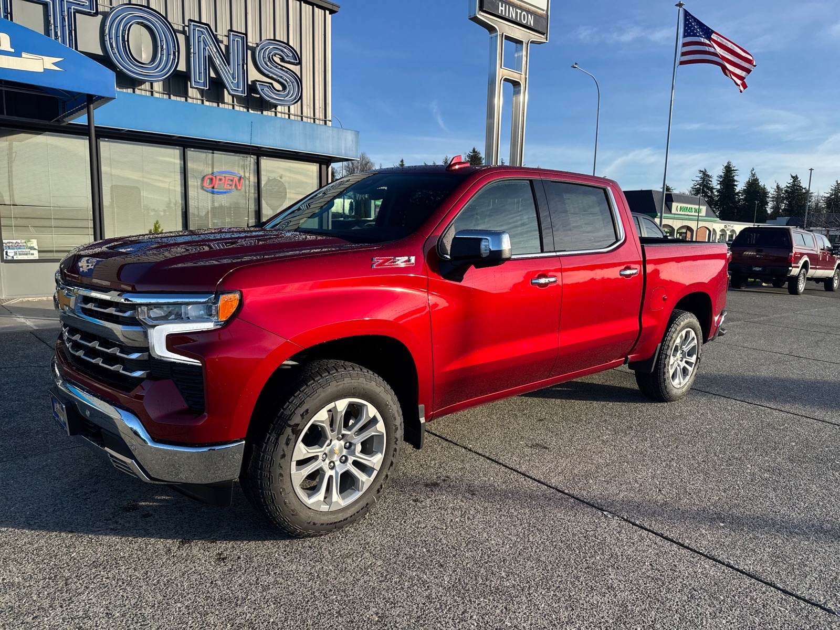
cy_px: 315
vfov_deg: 56.8
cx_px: 420
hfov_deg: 71.6
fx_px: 582
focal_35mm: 24
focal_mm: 6.76
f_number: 1.78
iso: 80
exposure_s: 1/1869
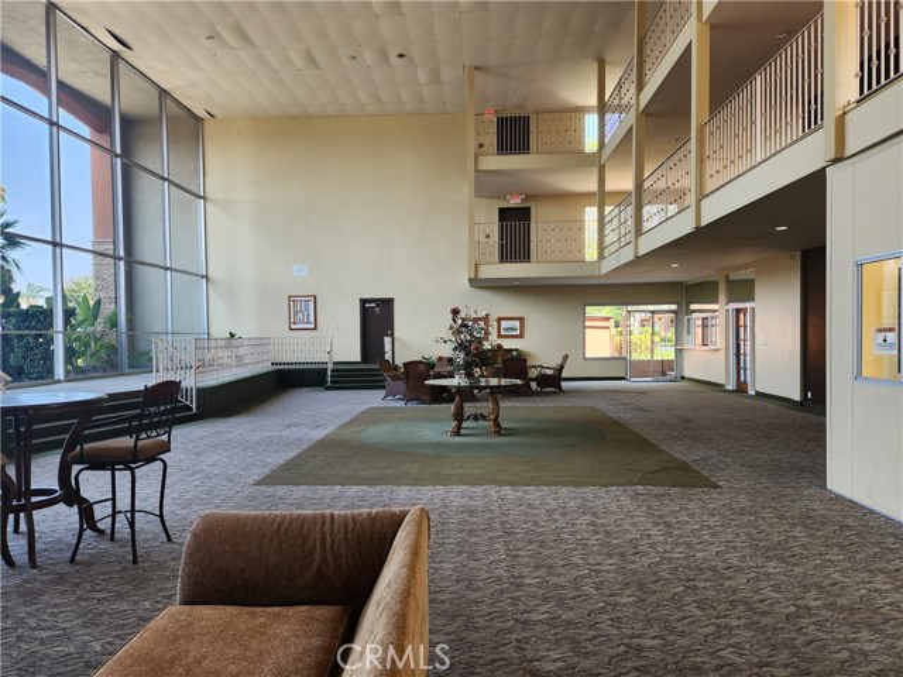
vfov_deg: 58.9
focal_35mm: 23
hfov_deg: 73.9
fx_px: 600
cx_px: 452
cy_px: 338
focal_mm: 5.4
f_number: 1.8
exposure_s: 1/180
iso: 80
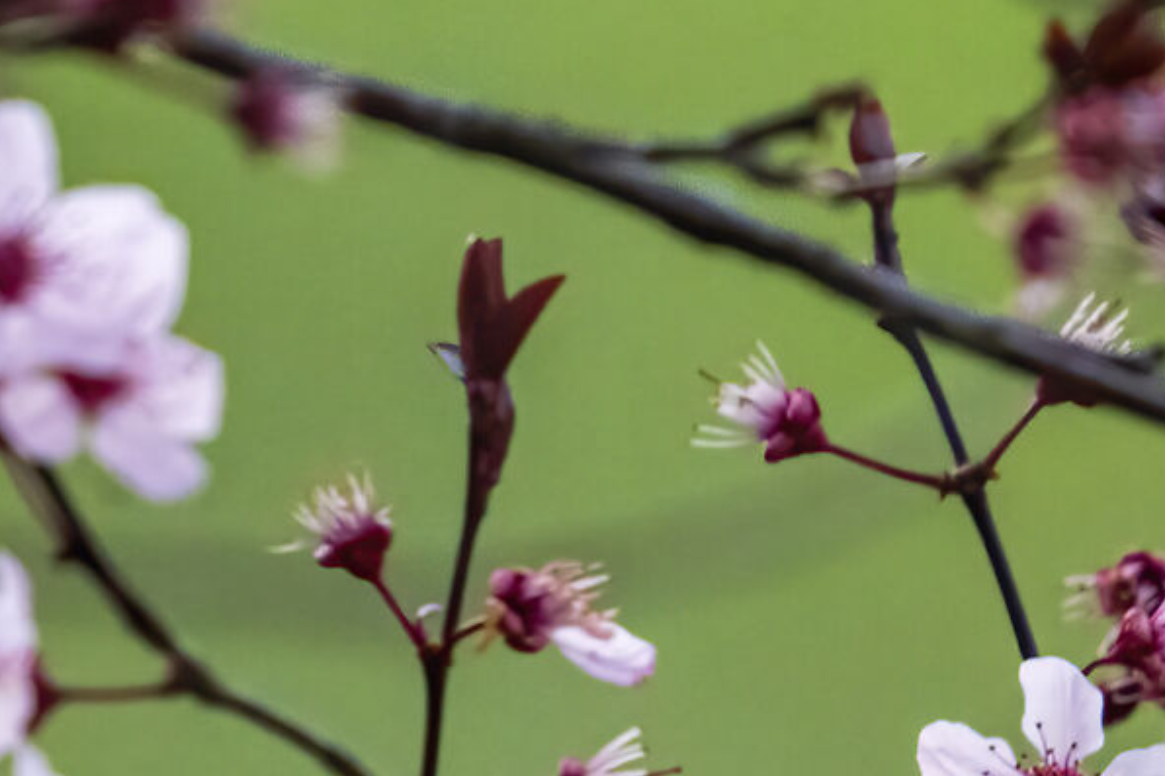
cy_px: 1292
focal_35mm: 3281
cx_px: 1018
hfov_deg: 0.6
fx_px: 106141
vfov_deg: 0.4
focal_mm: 815
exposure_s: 1/2000
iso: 5000
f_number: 9
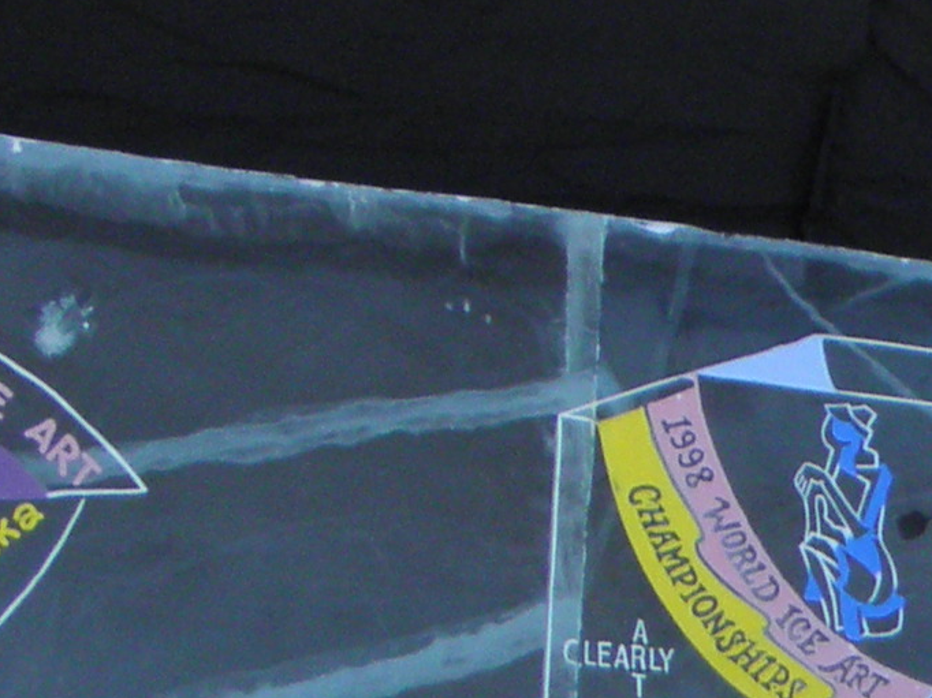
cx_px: 1971
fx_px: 4387
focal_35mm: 163
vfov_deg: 8.4
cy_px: 1634
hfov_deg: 10.9
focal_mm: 5
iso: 100
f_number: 3.5
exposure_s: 1/320
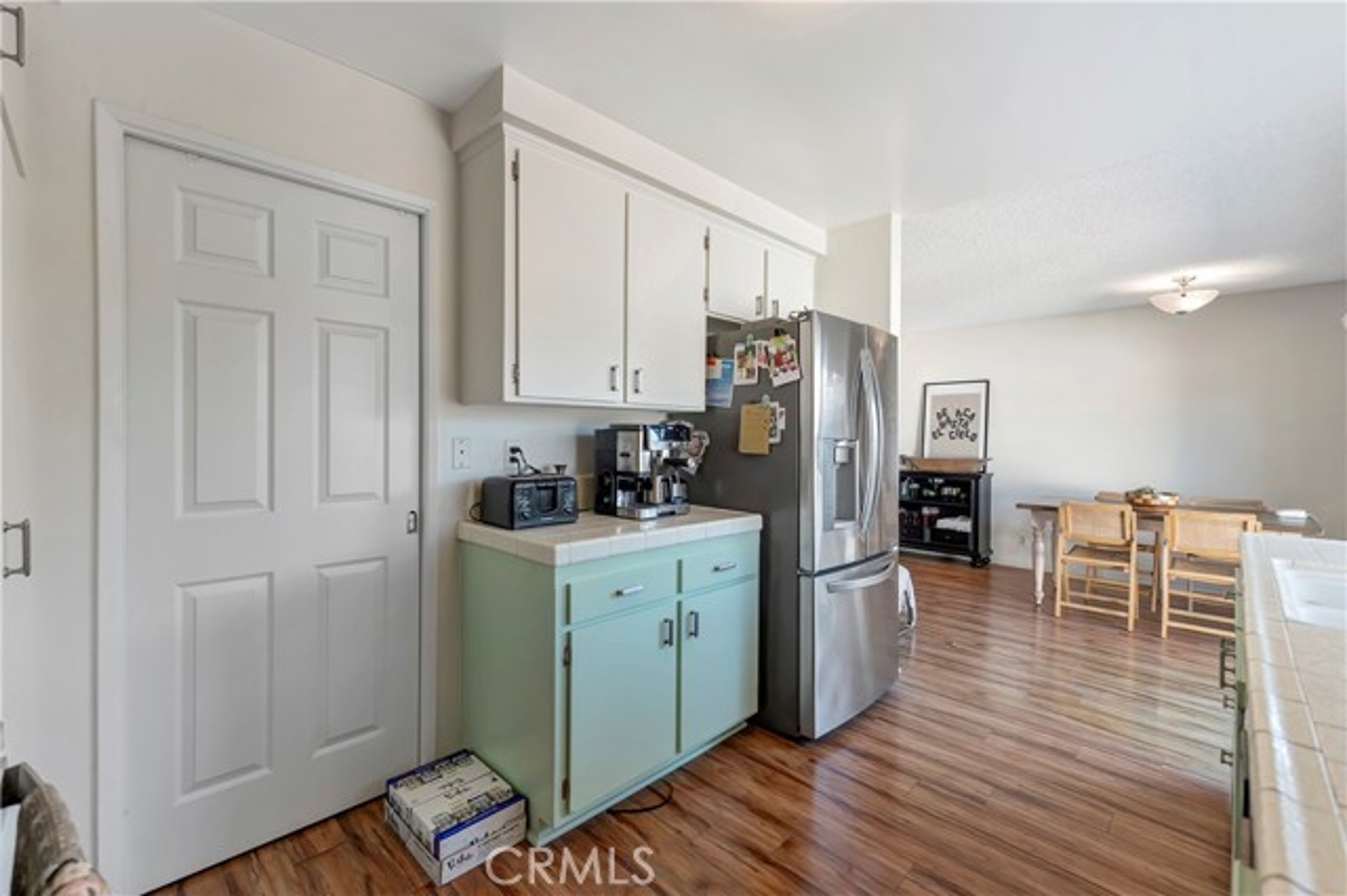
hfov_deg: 100.4
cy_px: 448
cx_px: 674
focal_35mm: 15
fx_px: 561
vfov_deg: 77.3
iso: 500
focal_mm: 10
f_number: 2.8
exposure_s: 1/320
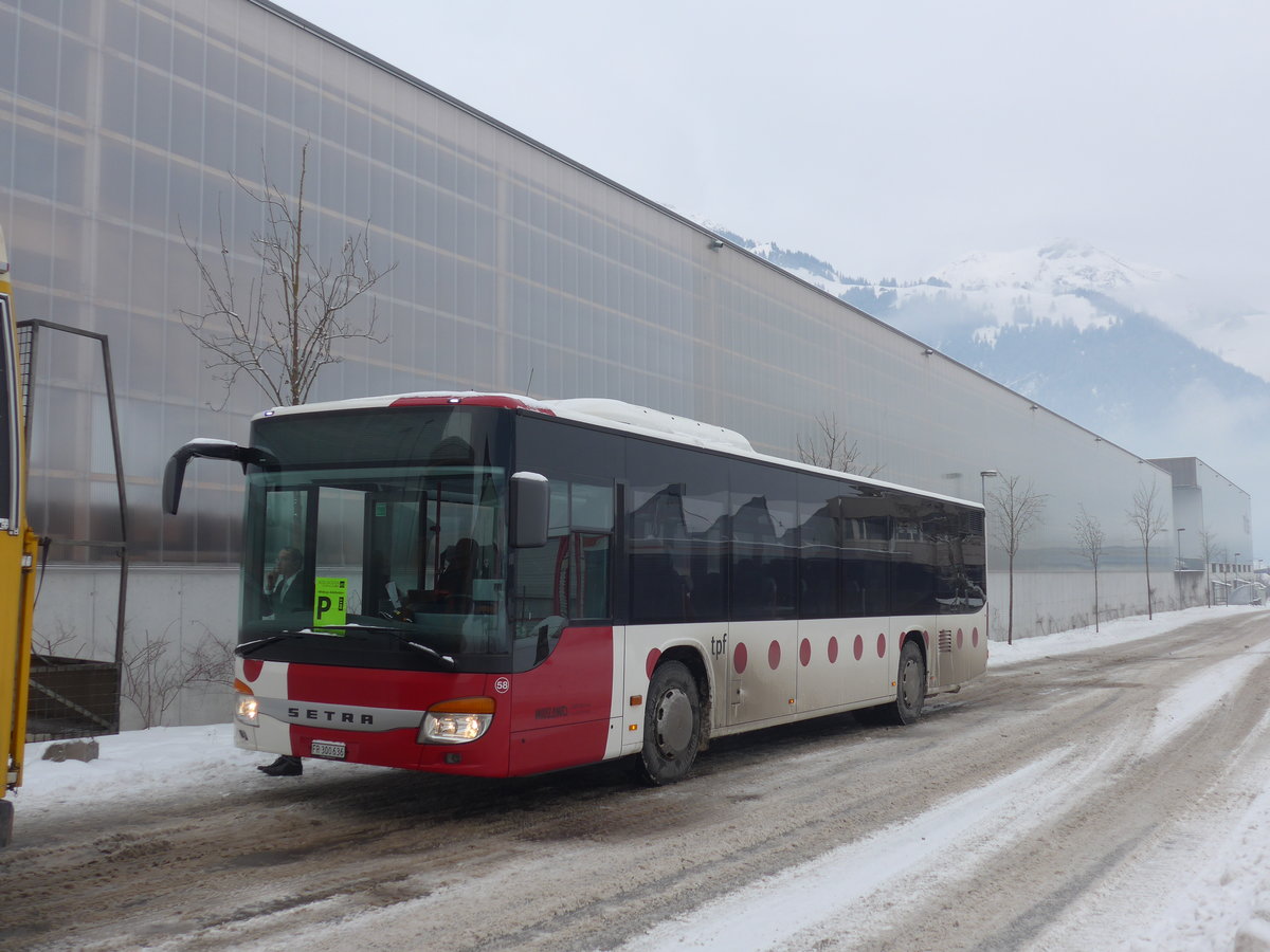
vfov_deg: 39.7
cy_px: 476
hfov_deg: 51.4
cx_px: 635
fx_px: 1321
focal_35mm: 36
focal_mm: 7.5
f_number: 2.8
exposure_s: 1/320
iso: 80
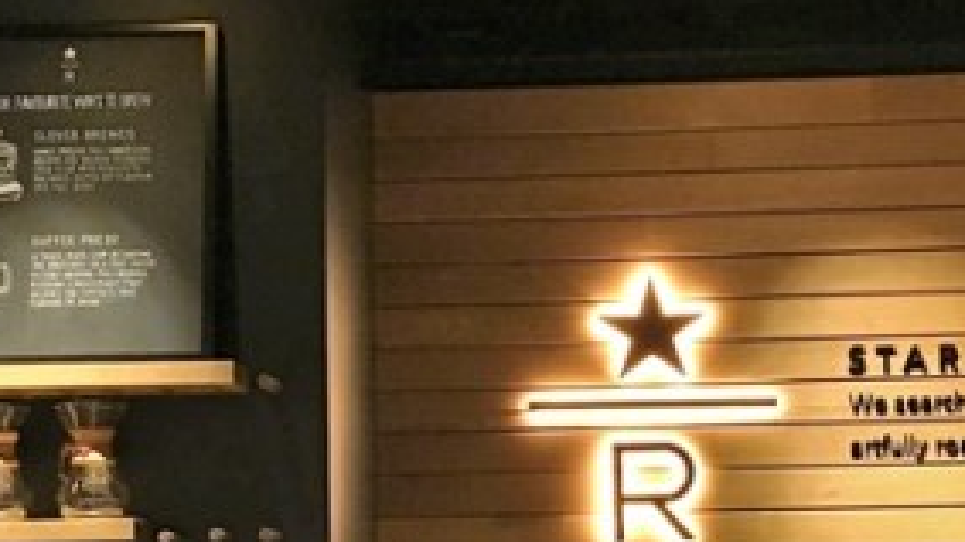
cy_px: 562
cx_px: 479
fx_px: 2021
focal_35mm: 79
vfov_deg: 15.0
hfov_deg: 26.9
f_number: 2.2
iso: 200
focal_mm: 4.15
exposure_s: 1/24
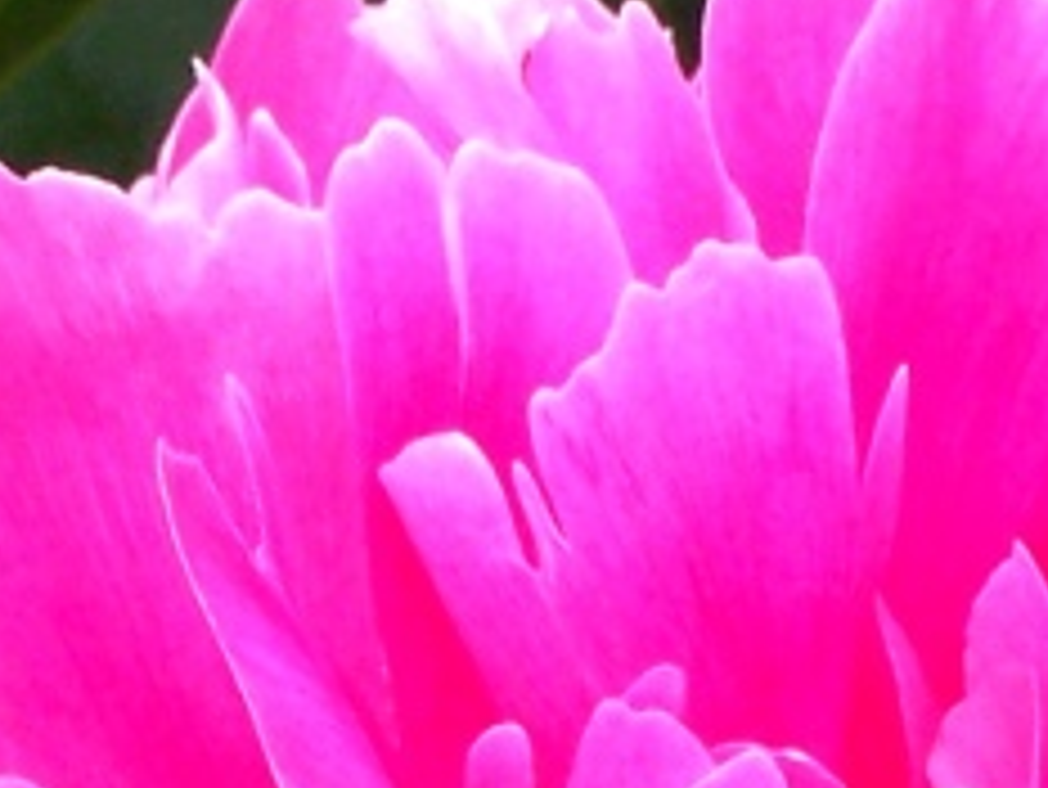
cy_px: 1626
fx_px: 14358
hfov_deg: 4.2
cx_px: 639
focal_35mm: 474
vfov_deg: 3.1
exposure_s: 1/250
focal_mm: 18
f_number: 5.6
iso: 80
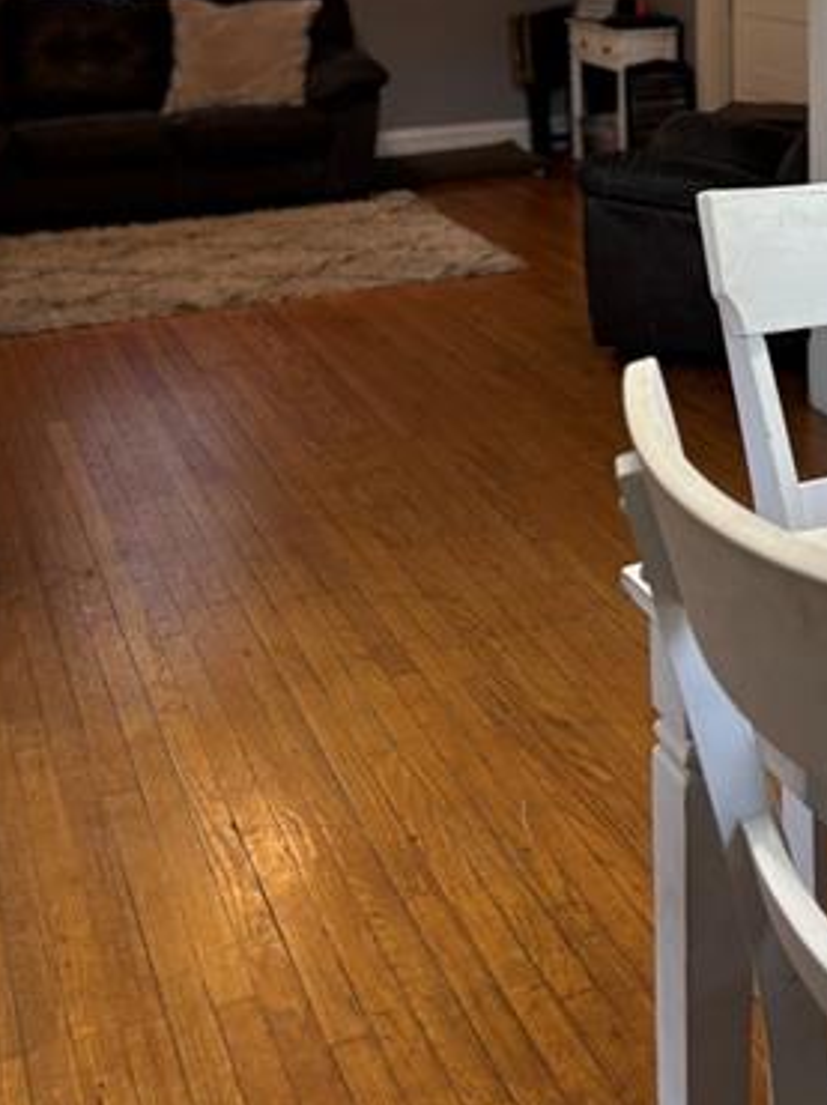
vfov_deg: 32.6
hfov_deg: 26.2
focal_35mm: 54
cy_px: -12
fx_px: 1722
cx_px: 731
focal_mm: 5.96
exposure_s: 1/60
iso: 125
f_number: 1.6
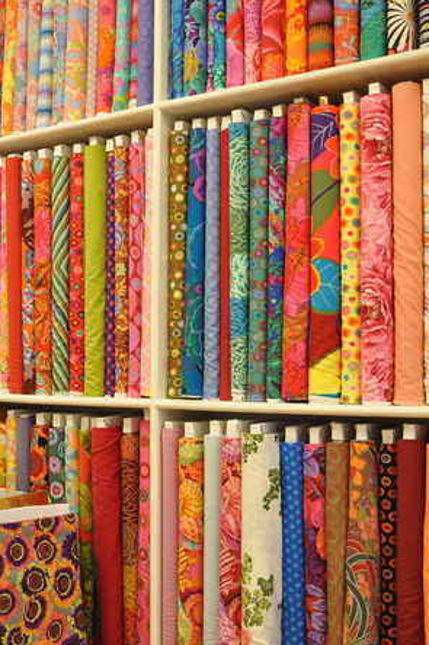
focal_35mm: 43
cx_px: 196
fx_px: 763
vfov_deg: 45.8
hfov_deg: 31.4
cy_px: 319
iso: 400
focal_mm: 21
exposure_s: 1/25
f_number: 5
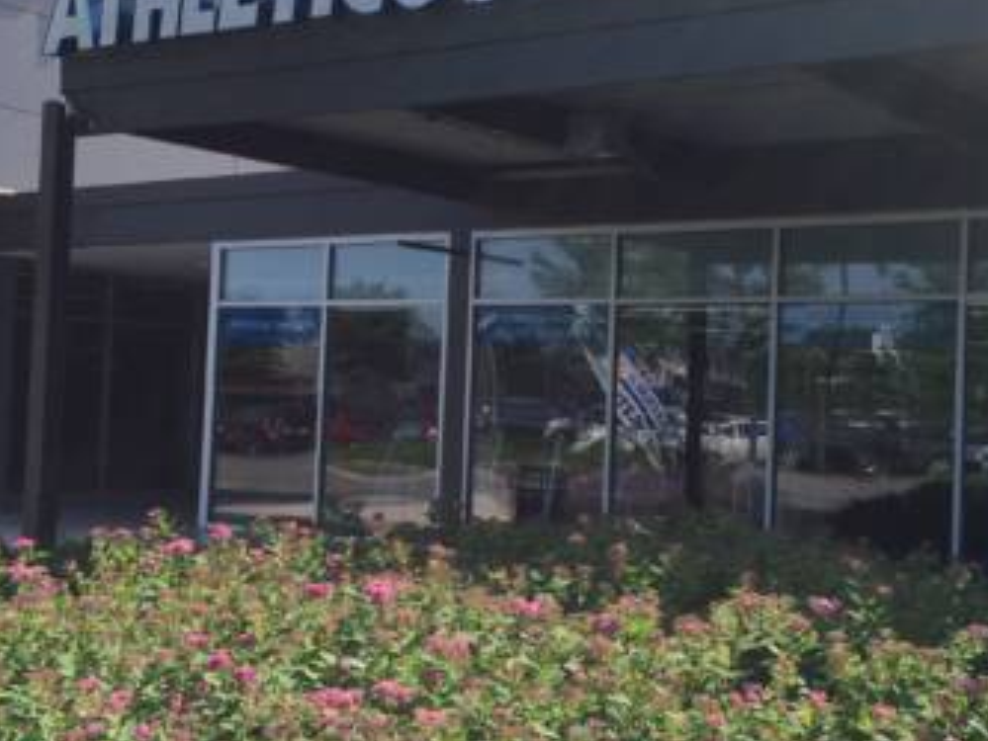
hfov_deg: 36.1
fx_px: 1513
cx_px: 540
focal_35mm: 53
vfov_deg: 27.5
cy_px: 359
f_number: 2.2
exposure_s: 1/1580
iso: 32
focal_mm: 4.15
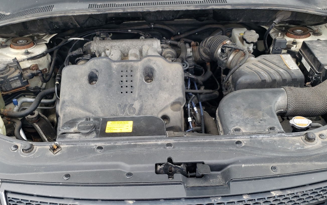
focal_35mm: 34
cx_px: 160
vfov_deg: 37.0
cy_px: 131
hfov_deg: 56.7
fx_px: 303
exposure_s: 1/417
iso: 50
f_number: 1.5
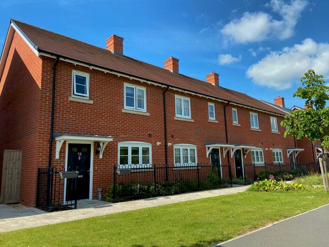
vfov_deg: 53.1
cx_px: 164
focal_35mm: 26
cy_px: 124
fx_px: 247
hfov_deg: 67.3
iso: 32
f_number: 1.8
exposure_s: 1/1412
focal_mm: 4.25
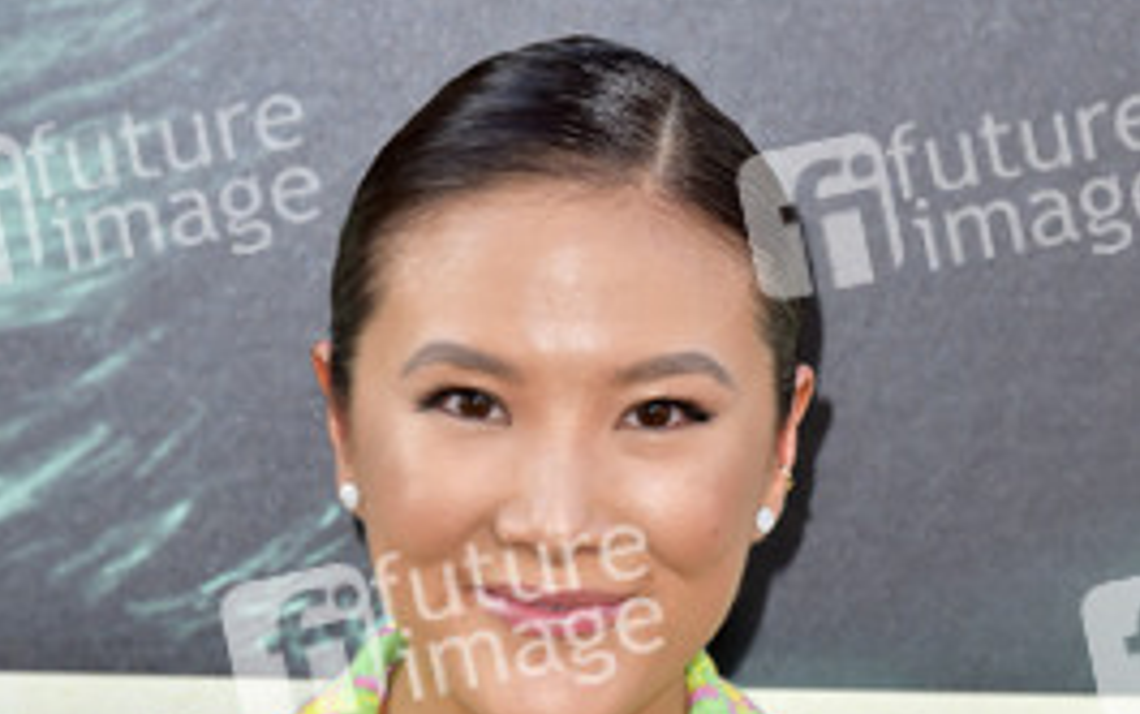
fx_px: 9575
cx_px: 570
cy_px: 843
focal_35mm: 308
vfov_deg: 4.3
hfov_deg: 6.8
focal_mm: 200
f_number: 7.1
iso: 320
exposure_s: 1/250
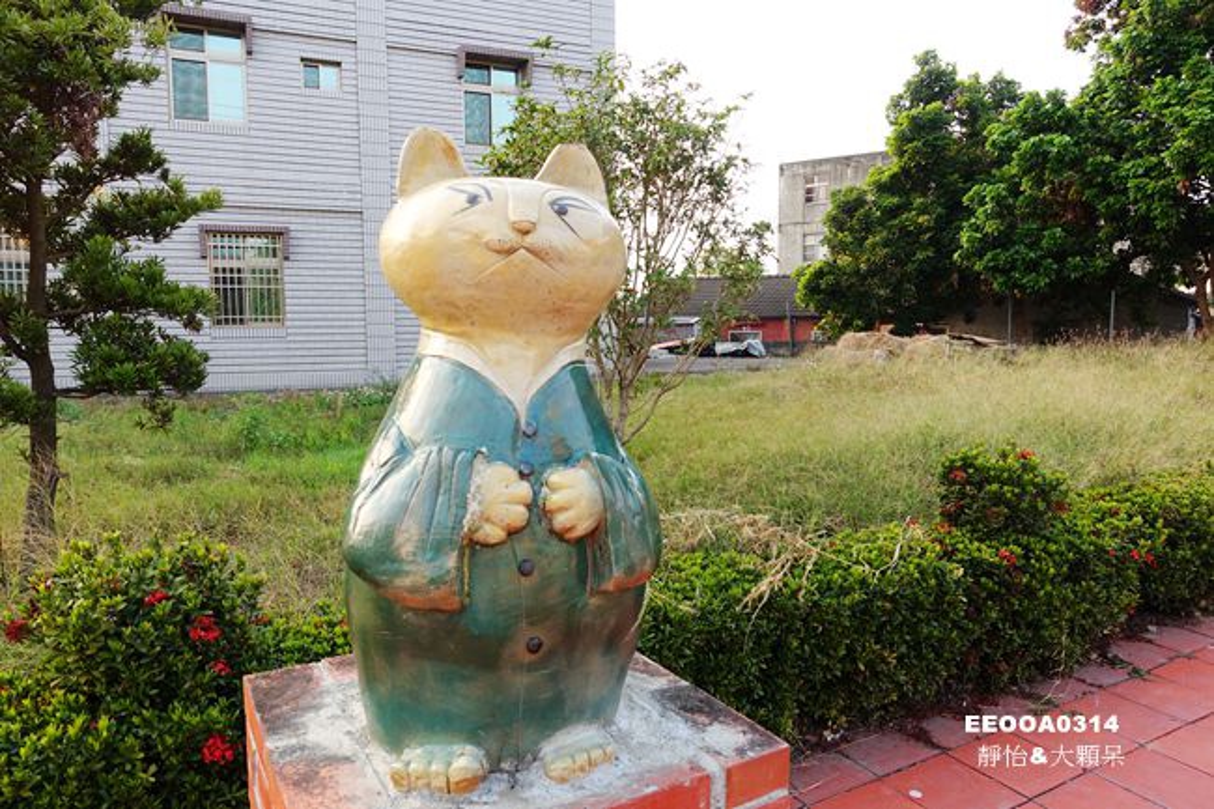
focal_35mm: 24
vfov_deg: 53.1
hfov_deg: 73.8
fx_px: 809
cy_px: 404
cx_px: 607
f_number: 4
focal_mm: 8.8
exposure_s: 1/100
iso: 125
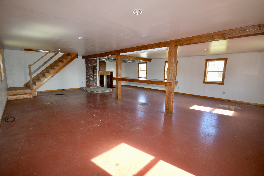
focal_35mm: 15
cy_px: 88
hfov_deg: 100.4
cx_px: 132
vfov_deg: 77.2
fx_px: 110
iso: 400
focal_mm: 10
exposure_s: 1/60
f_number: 4
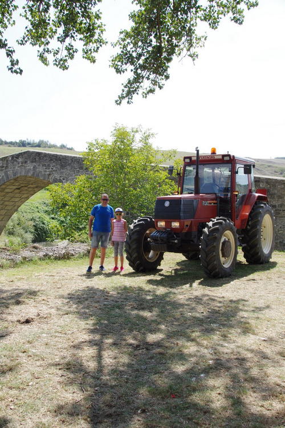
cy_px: 214
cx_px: 142
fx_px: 463
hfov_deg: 34.2
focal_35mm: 39
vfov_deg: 49.6
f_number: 9
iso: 320
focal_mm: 26
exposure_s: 1/160
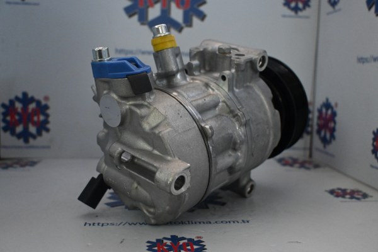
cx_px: 189
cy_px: 126
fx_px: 394
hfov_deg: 51.3
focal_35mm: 38
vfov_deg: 35.5
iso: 3200
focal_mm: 25
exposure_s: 1/80
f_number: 4.2
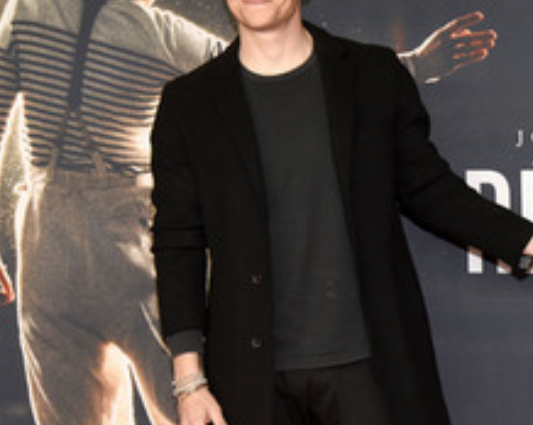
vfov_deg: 15.2
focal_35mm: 101
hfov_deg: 18.7
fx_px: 1592
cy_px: 230
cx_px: 463
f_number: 6.3
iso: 2000
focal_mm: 52
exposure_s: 1/125
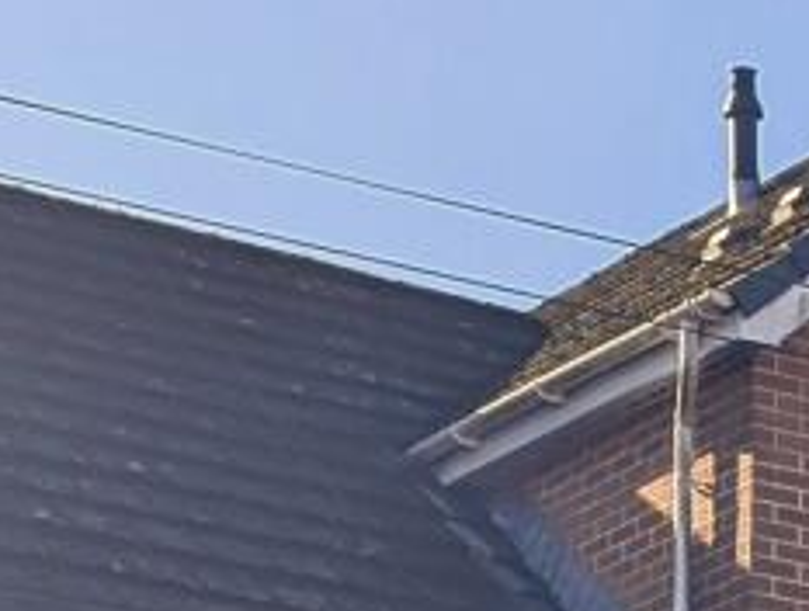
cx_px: 1208
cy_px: 1217
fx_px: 5038
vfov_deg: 6.7
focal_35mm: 215
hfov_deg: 9.0
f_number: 1.68
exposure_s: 1/769
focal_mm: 6.9
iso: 21
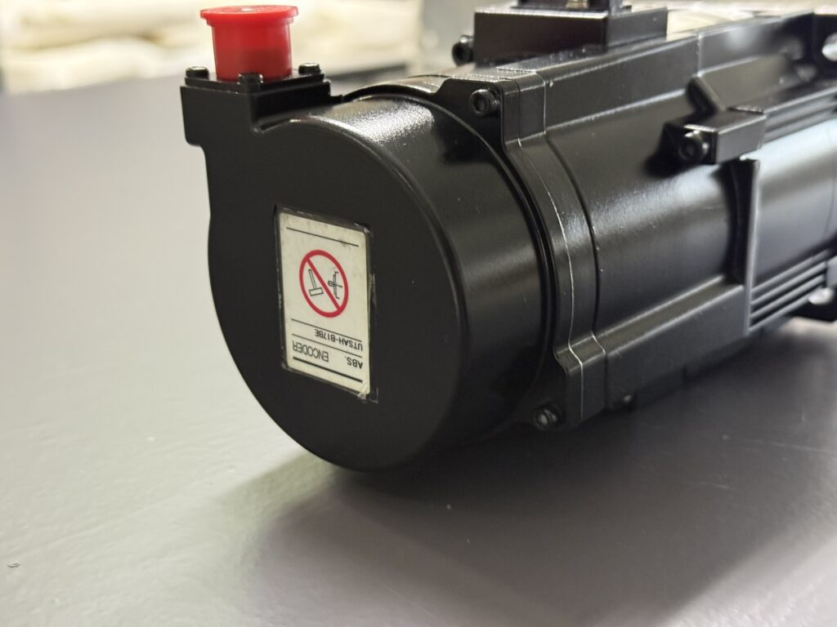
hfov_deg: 39.7
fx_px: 1161
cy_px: 314
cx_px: 418
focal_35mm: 48
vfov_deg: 30.3
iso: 500
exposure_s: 1/33
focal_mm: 6.76
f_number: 1.78
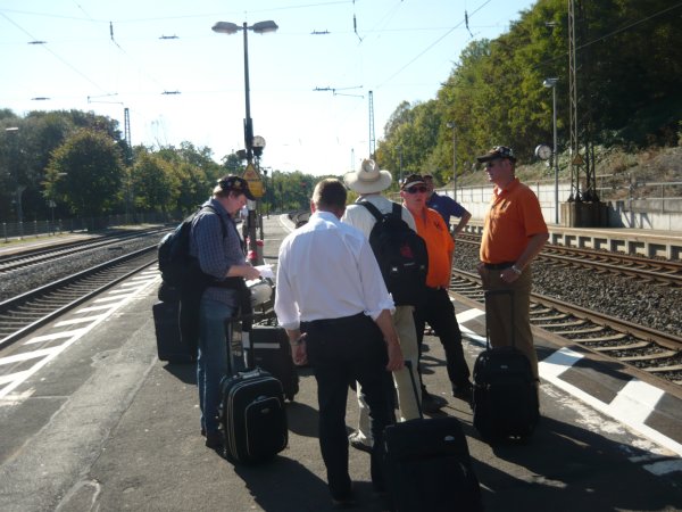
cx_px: 341
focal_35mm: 33
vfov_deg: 42.9
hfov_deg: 55.4
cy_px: 256
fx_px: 650
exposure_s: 1/125
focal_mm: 5.5
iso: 100
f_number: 8
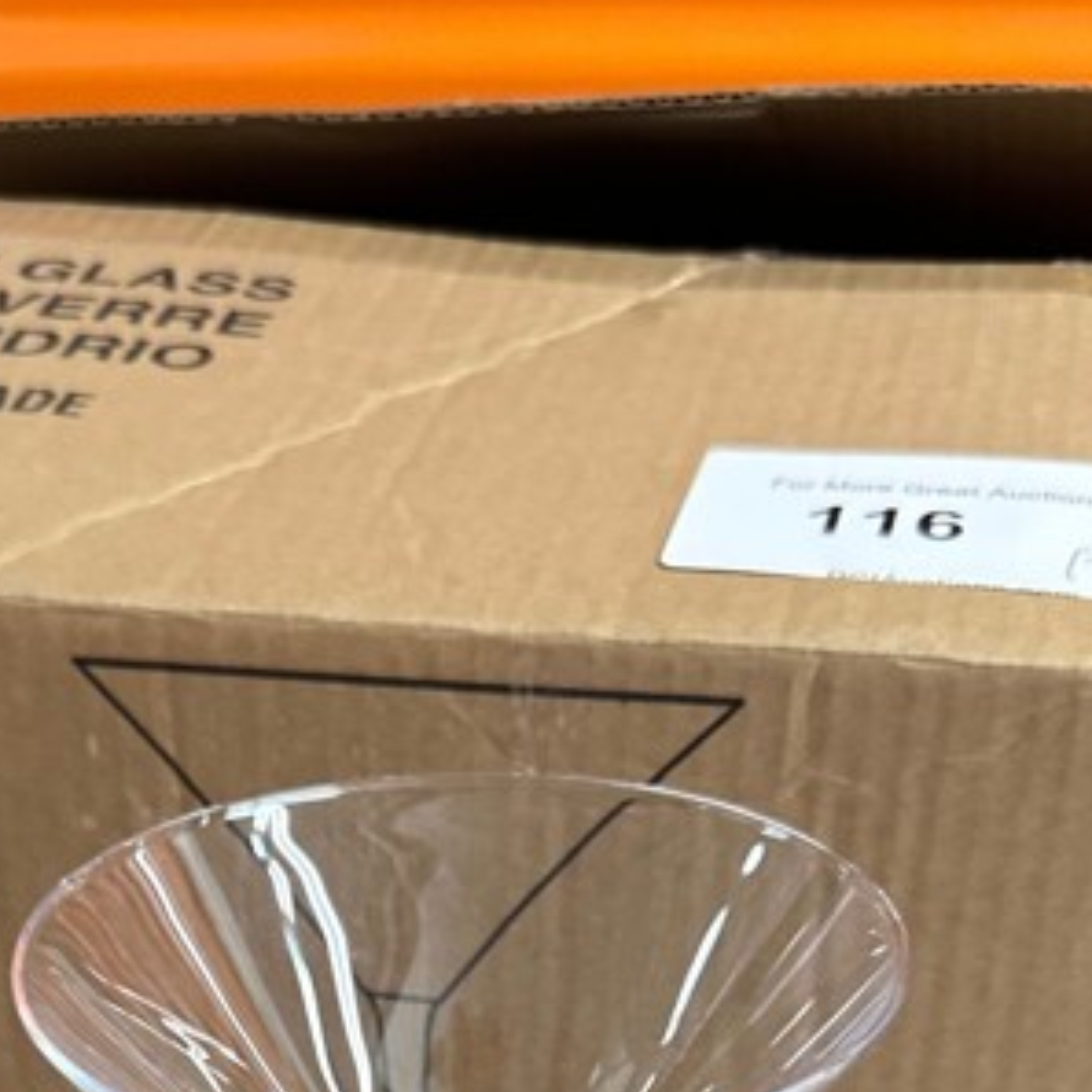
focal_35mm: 58
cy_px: 1381
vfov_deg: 25.8
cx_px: 360
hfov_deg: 29.3
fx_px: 2070
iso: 400
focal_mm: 6.86
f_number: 1.78
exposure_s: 1/60
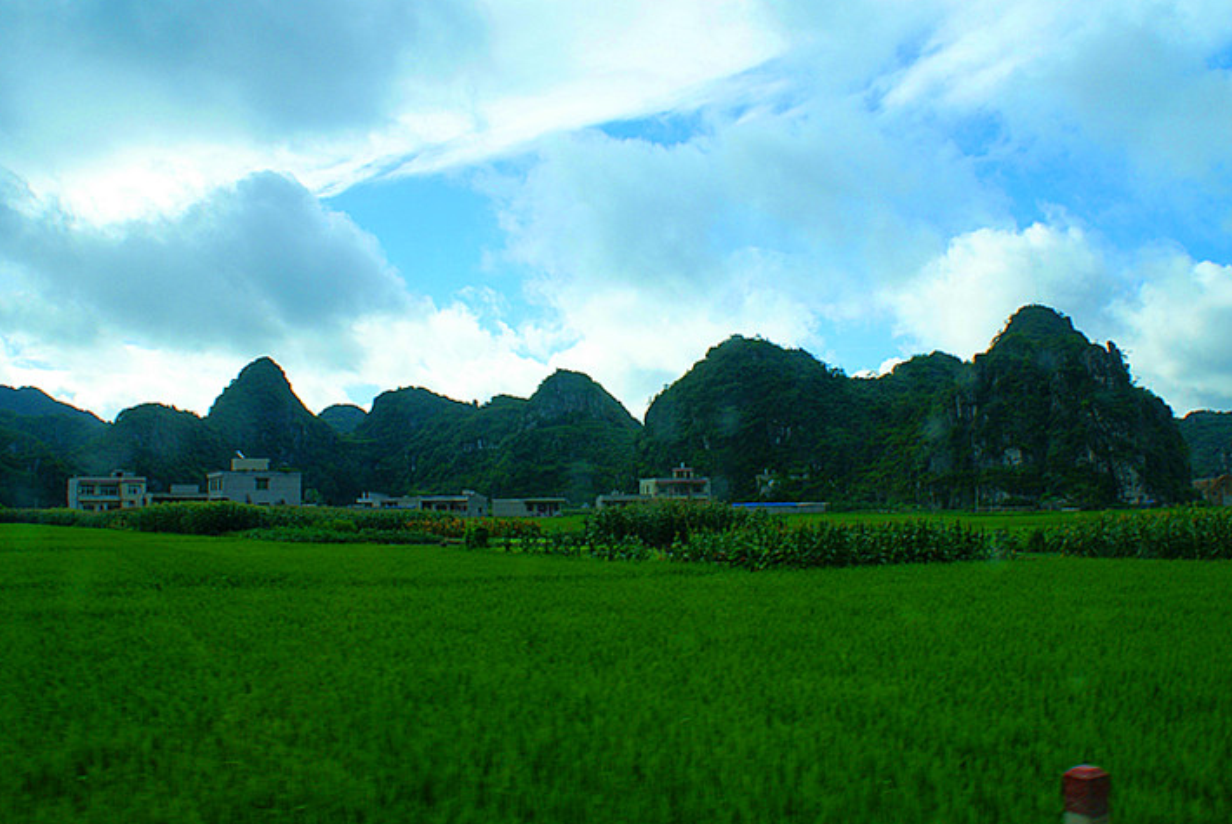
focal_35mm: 33
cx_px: 638
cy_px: 385
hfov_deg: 57.2
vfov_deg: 40.0
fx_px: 1130
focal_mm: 20
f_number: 10
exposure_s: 1/160
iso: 100
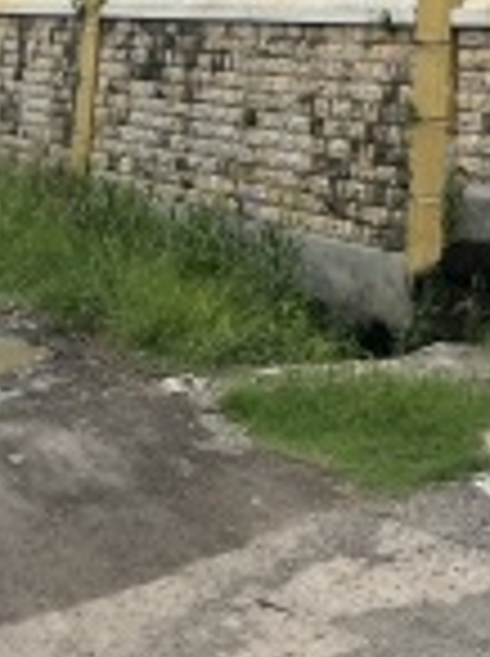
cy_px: -333
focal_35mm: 82
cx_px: 771
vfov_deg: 20.4
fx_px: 1552
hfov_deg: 16.2
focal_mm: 5.7
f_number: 1.5
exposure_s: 1/8000
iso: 50
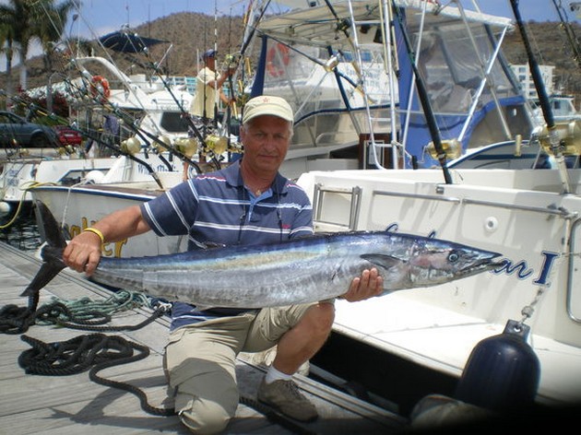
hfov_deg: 51.4
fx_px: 604
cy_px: 218
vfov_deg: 39.6
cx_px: 290
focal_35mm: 36
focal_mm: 6.3
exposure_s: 1/640
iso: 50
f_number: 4.6
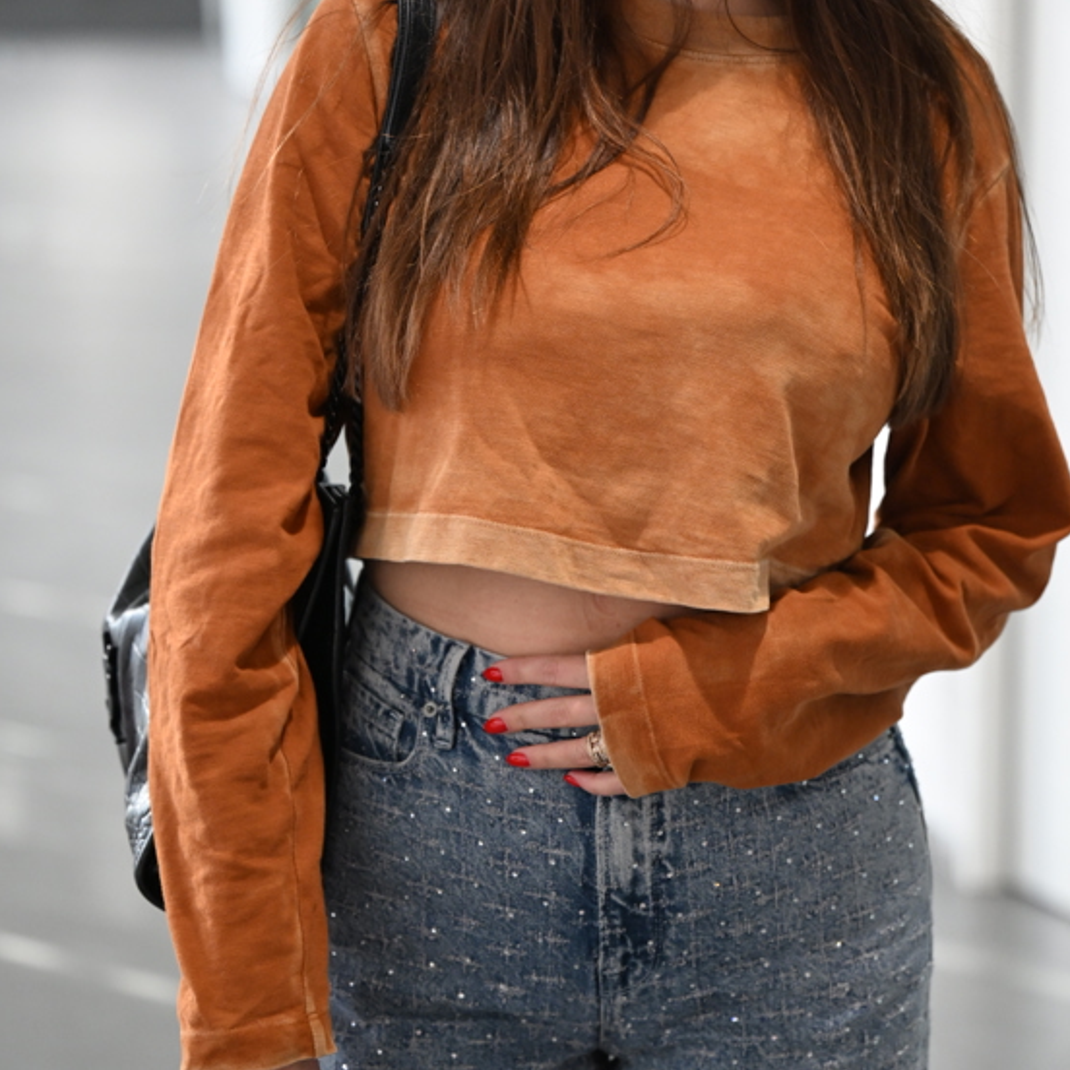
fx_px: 4511
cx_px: 574
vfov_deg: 13.5
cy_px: 398
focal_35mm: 129
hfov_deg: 13.5
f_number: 2.8
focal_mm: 81
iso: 2000
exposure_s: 1/500
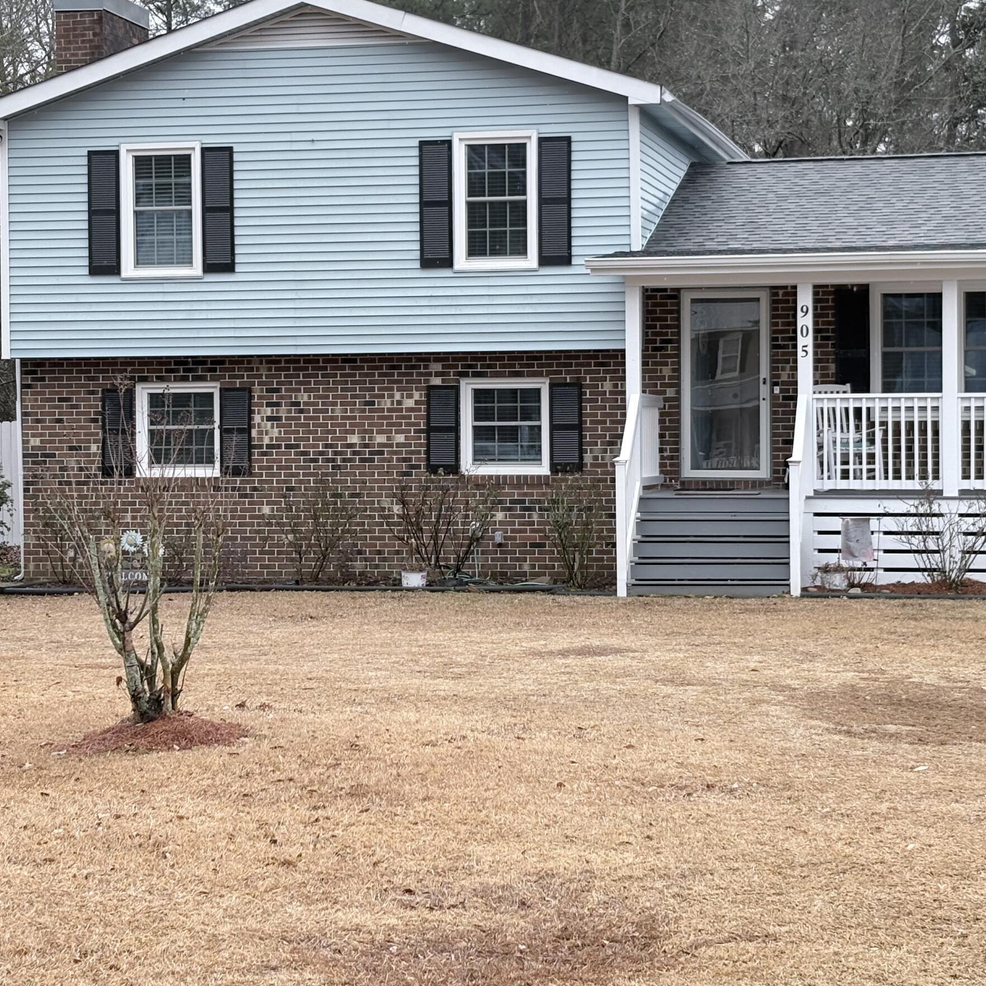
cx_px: 525
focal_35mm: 78
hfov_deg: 22.2
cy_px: 409
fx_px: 2514
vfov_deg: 22.2
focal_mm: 5.96
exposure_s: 1/1082
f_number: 1.6
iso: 50
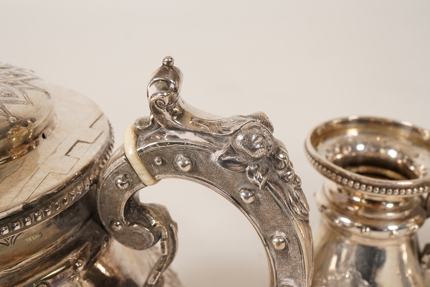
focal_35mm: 45
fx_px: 538
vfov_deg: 29.9
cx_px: 215
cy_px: 144
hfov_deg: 43.6
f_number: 11
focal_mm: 30
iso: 500
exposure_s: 1/125
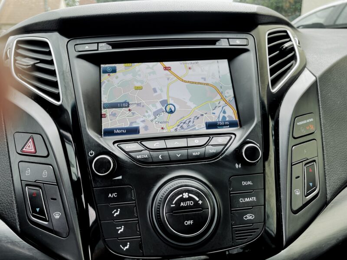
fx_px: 251
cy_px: 130
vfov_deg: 54.9
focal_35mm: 25
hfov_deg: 69.4
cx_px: 174
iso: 64
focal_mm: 5.1
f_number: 1.6
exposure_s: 1/121
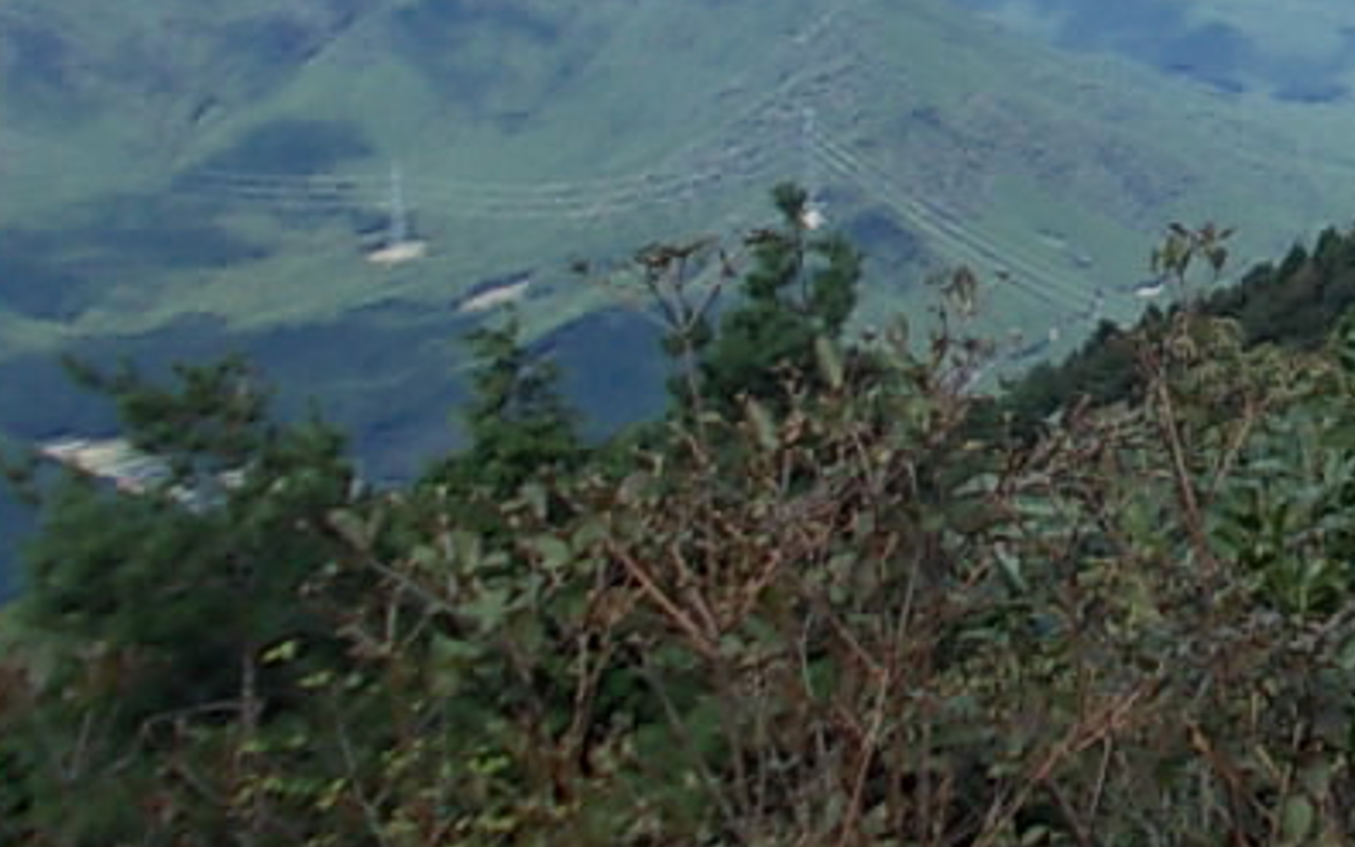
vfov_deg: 16.4
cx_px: 1653
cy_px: -99
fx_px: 2844
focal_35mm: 77
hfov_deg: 24.2
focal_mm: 4
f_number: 5.4
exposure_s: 1/250
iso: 80
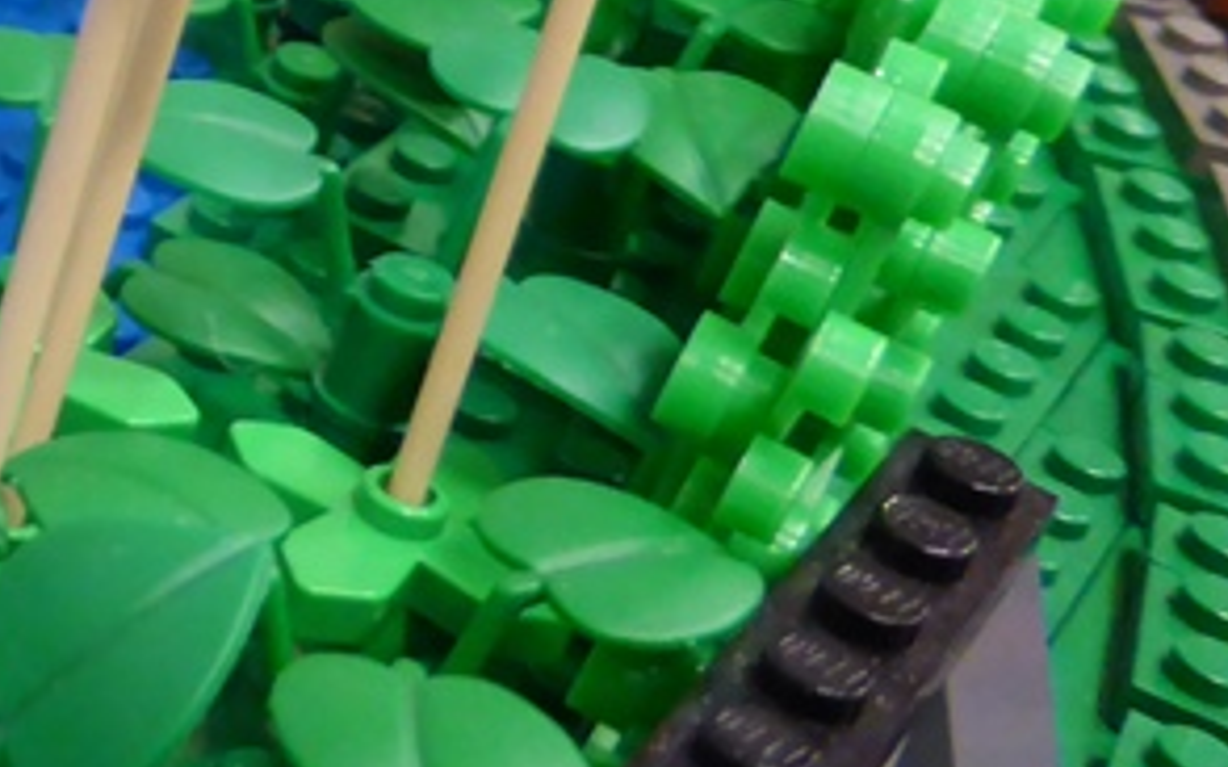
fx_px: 2978
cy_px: -143
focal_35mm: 89
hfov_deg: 19.9
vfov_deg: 14.2
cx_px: -645
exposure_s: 1/10
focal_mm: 4.3
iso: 400
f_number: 3.3
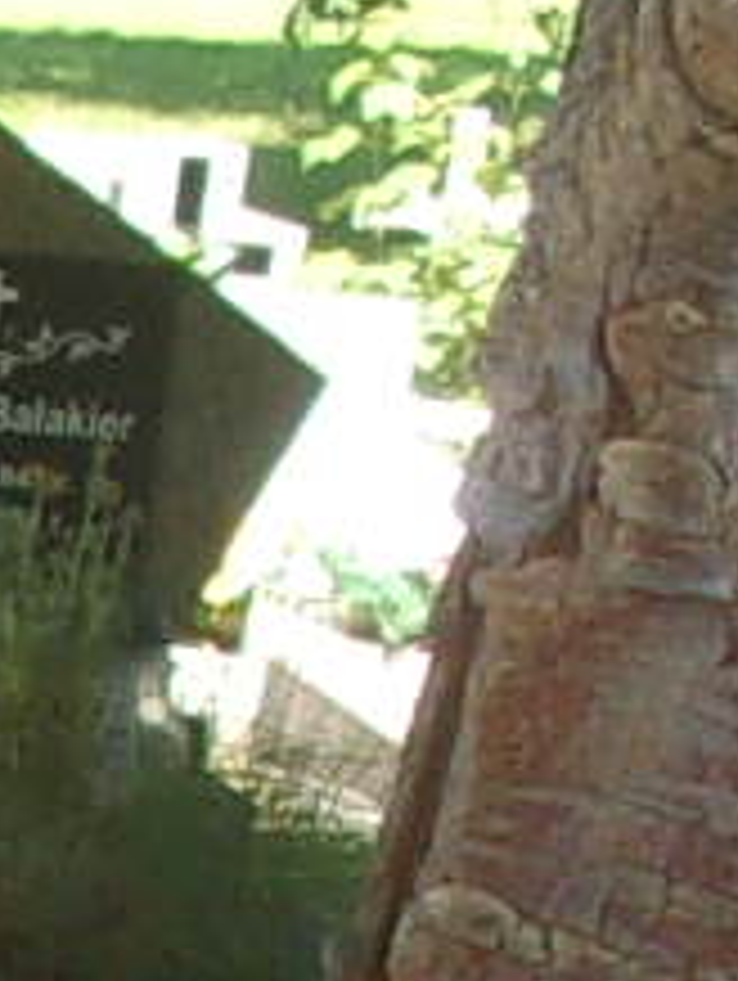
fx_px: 7462
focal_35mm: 263
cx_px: -1530
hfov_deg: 5.3
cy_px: 2102
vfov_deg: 7.2
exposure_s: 1/100
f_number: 3.9
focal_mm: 5.1
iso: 80
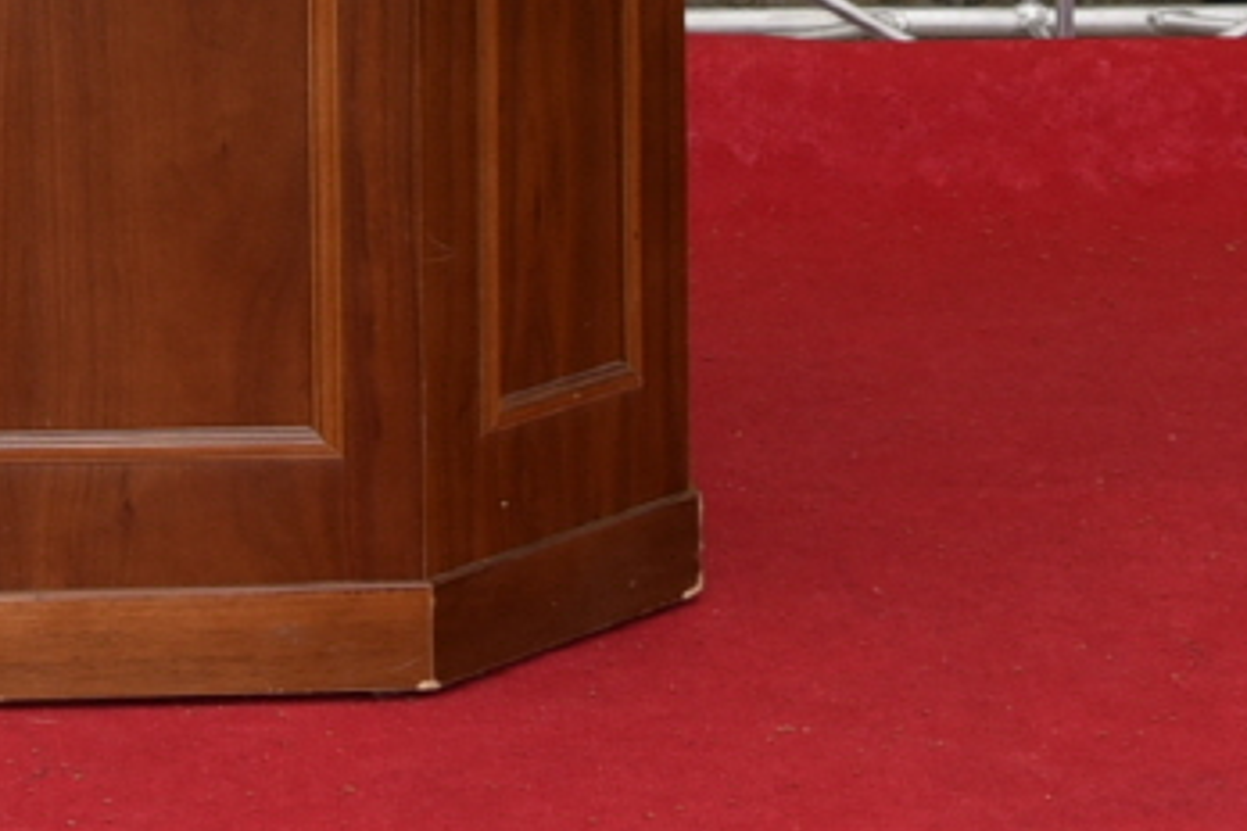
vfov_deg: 6.2
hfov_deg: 10.0
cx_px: -39
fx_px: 7100
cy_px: -1578
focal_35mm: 205
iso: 100
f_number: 7.1
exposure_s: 1/125
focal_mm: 34
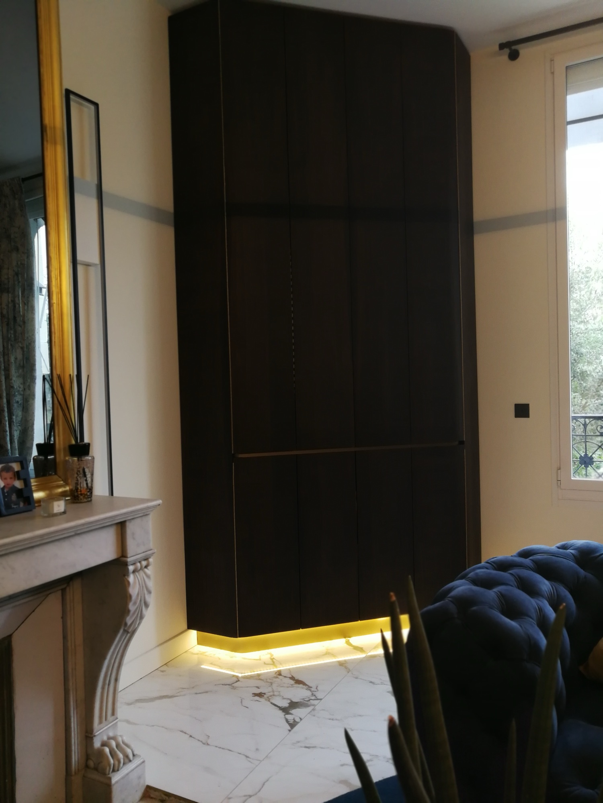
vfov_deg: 65.3
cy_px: 402
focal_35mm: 27
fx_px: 627
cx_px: 302
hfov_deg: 51.4
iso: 160
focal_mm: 3.95
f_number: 4
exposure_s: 1/33.3
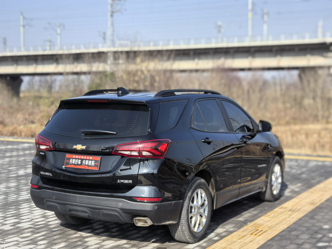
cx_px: 166
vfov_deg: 27.0
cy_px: 124
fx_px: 518
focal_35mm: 54
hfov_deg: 35.5
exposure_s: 1/2033
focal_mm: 5.35
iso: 50
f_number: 1.8
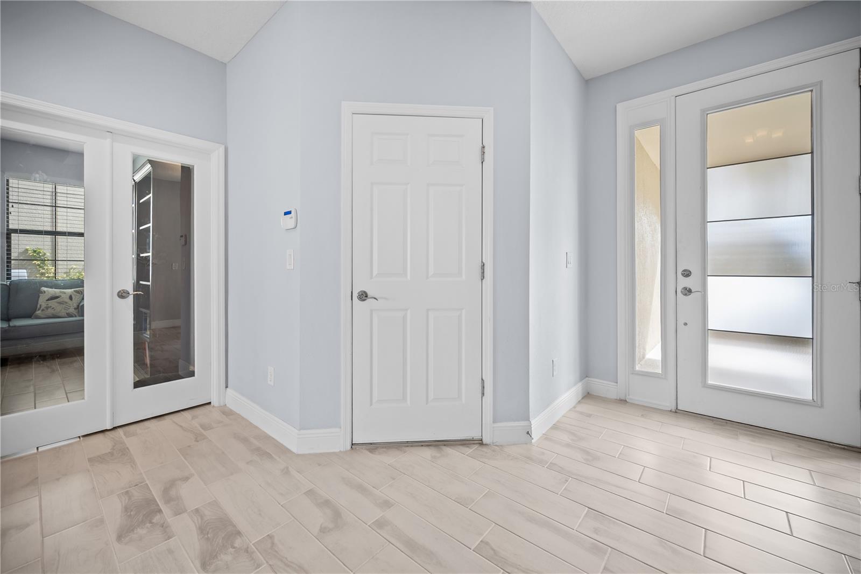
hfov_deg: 104.3
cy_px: 287
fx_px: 335
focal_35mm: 14
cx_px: 430
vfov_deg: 81.2
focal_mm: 14
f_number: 4
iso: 100
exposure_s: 1/6
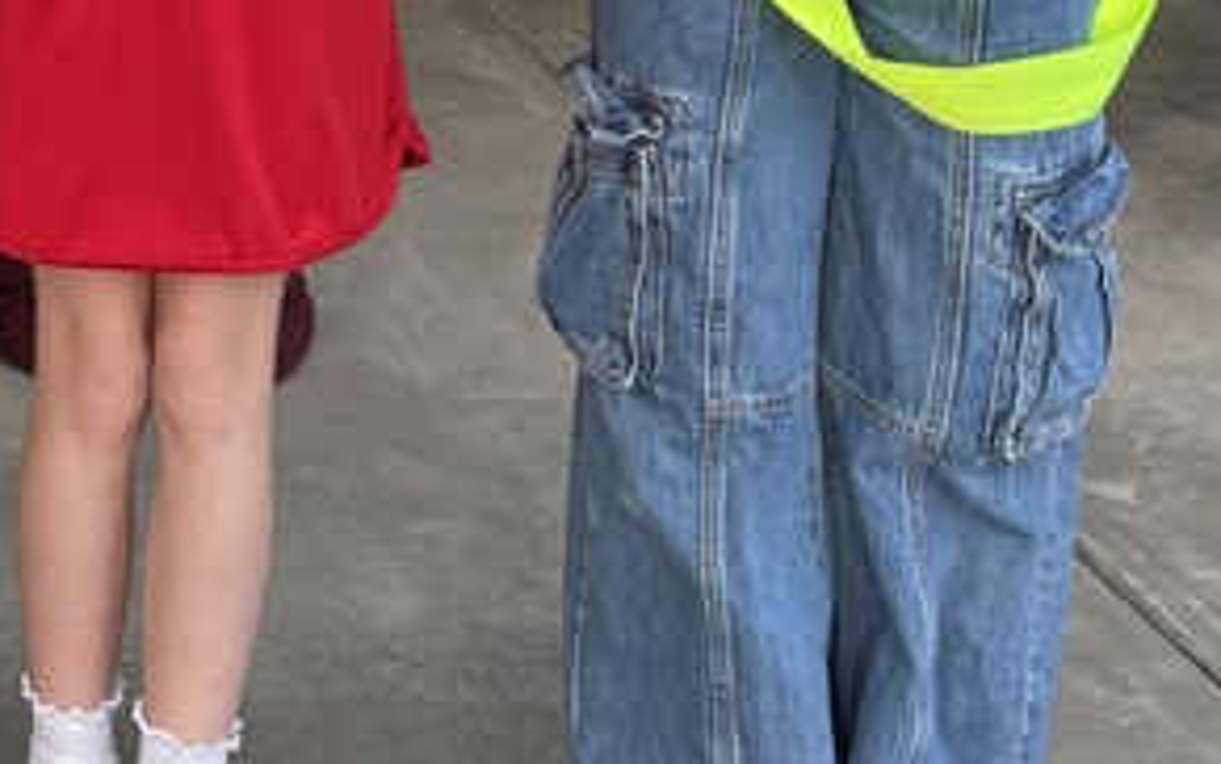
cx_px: -516
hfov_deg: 19.2
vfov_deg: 12.2
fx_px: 3228
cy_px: -676
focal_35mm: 97
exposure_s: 1/121
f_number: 1.6
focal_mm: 5.96
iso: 64
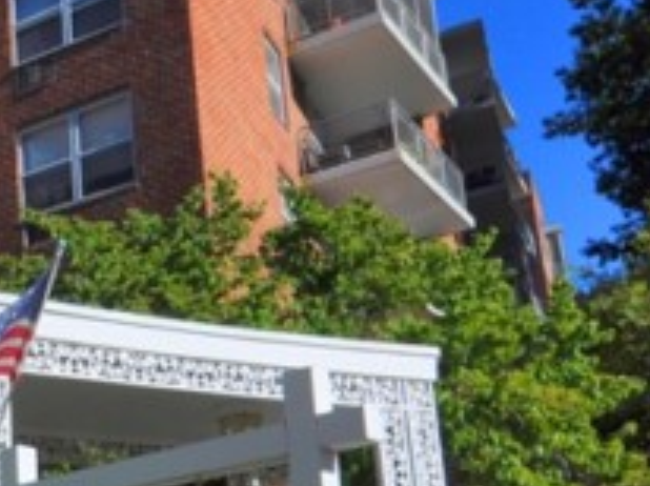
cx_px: -54
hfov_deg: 30.9
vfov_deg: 25.2
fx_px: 1050
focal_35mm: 56
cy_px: 440
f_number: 10
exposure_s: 1/400
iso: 200
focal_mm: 10
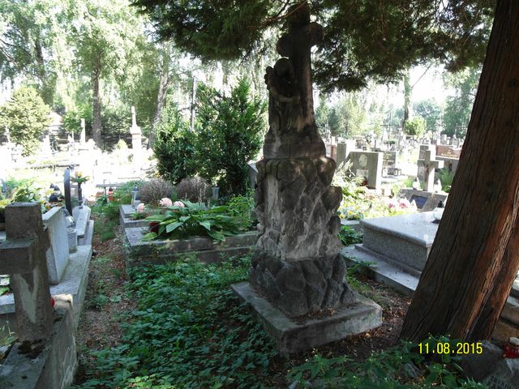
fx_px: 360
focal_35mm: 24
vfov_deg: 56.8
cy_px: 194
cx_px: 260
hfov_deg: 71.6
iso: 100
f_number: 3.4
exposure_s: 1/60
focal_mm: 5.2
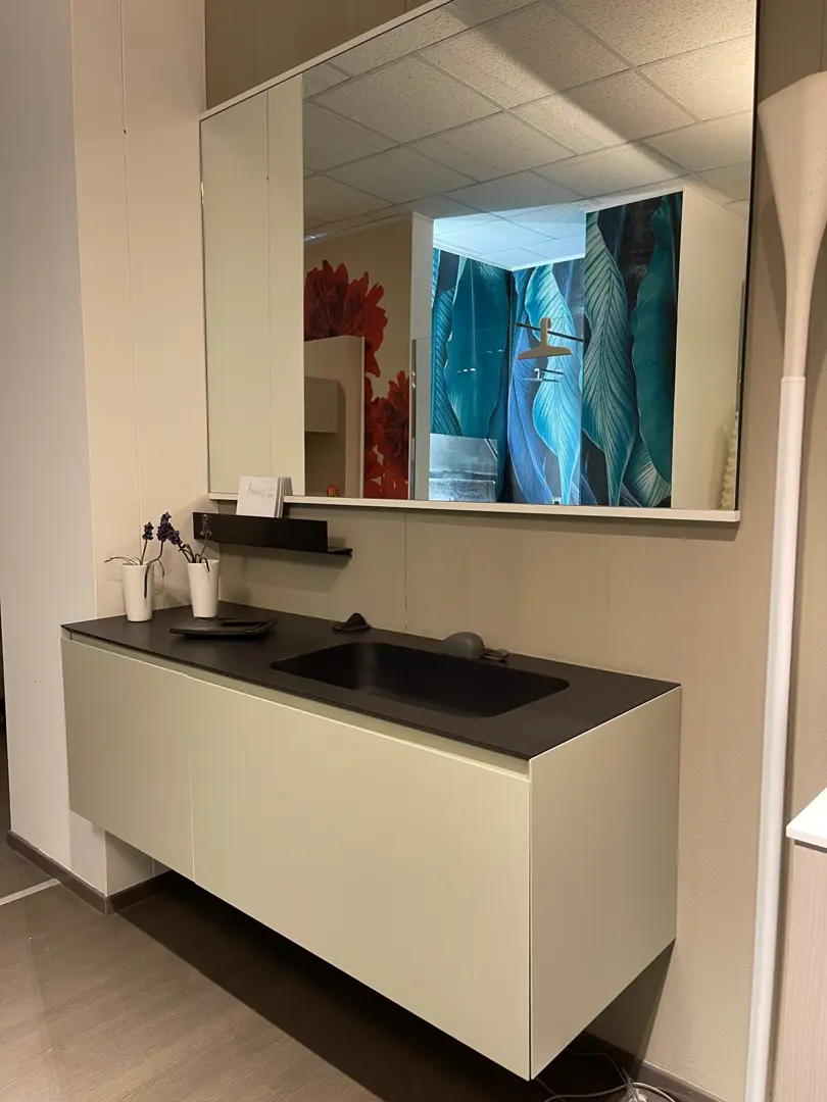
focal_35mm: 26
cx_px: 414
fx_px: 828
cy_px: 551
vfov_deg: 67.3
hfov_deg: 53.1
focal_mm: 5.1
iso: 125
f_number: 1.6
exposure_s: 1/50
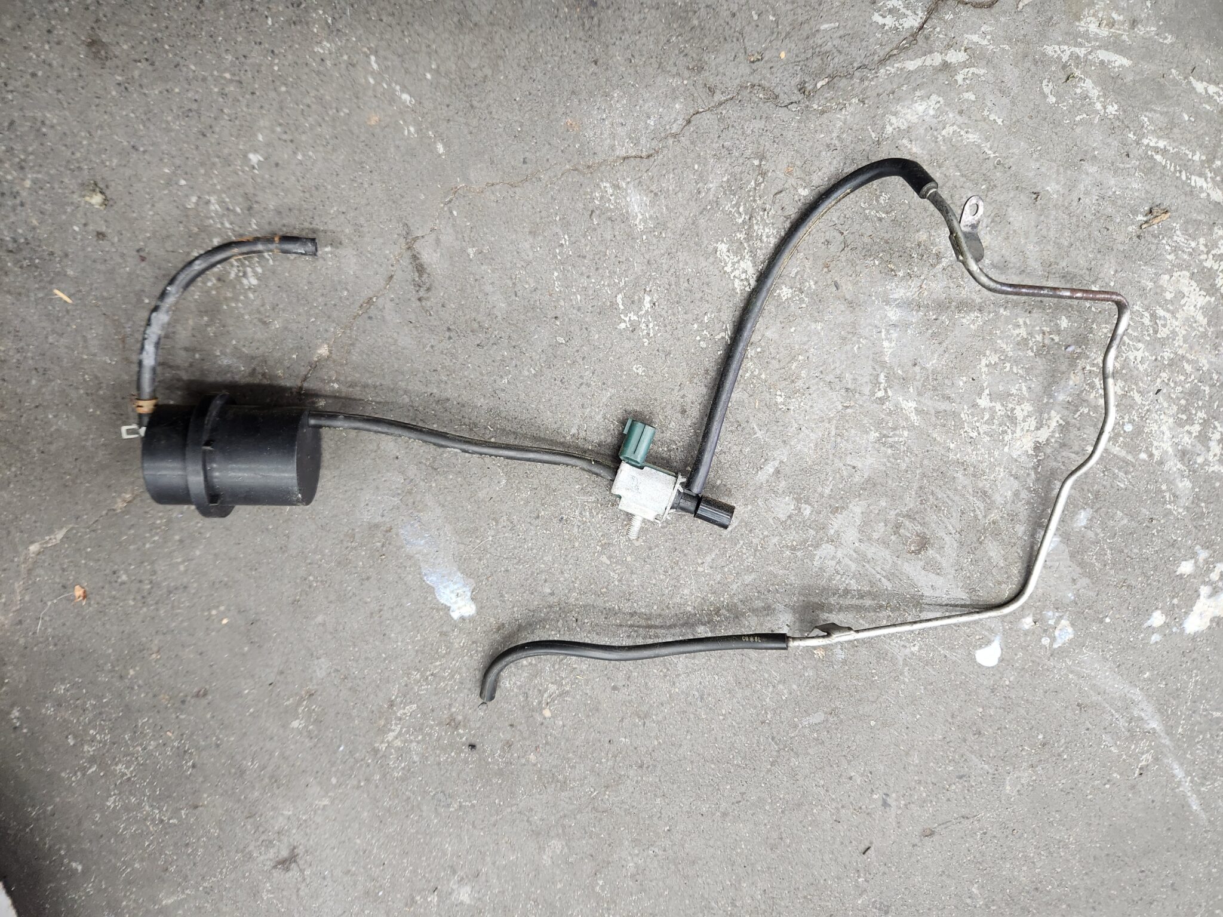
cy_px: 458
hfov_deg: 73.9
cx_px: 612
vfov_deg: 58.9
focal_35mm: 23
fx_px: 813
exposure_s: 1/120
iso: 250
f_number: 1.8
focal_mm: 5.4
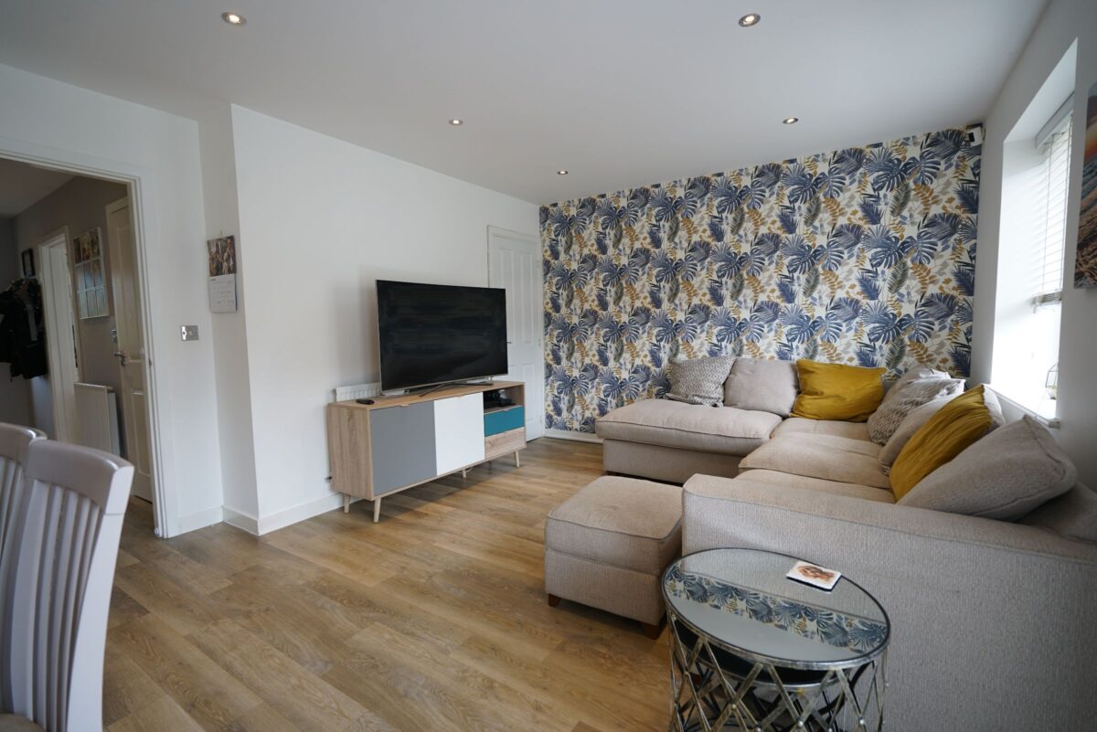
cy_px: 366
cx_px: 548
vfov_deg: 73.8
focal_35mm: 16
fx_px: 488
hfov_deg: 96.7
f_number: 4
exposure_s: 1/60
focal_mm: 16
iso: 400
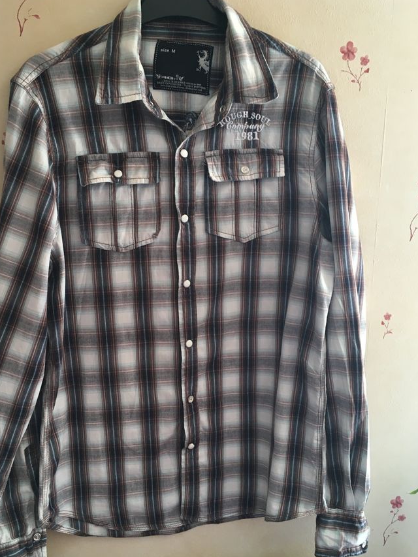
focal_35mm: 34
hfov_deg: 41.8
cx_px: 195
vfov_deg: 53.9
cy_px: 300
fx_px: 547
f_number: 2.2
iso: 100
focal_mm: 4.15
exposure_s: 1/33
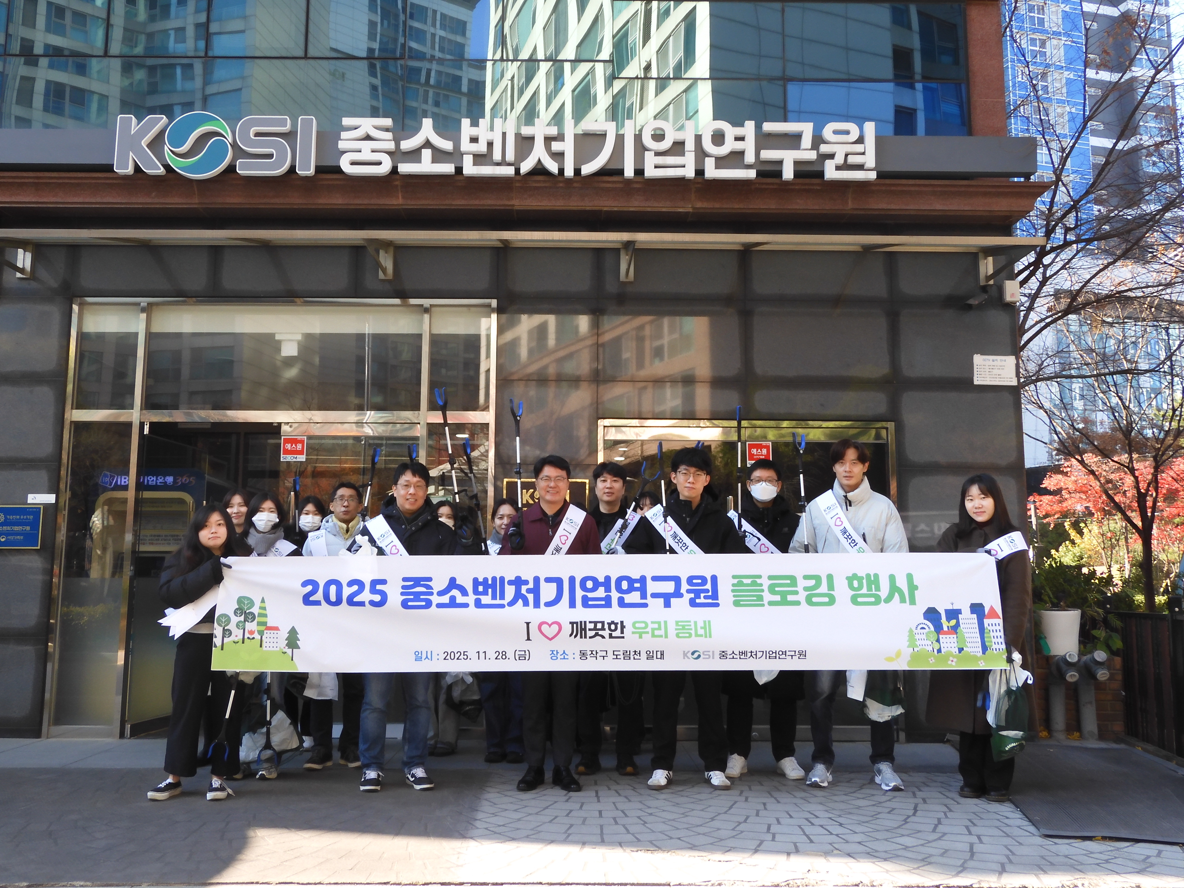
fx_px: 1095
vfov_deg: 44.1
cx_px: 571
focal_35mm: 32
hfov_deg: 56.8
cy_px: 417
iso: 100
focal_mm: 5.4
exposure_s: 1/120
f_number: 3.5
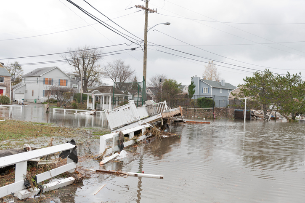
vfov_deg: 35.0
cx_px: 152
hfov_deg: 50.7
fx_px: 322
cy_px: 102
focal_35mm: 38
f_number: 6.3
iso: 100
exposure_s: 1/160
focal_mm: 38
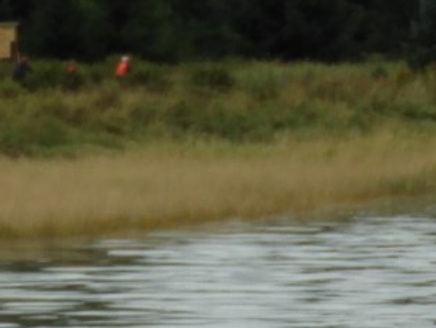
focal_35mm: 638
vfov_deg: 2.3
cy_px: -140
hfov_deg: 3.1
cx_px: 129
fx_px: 8039
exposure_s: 1/400
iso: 100
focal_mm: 24.2
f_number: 5
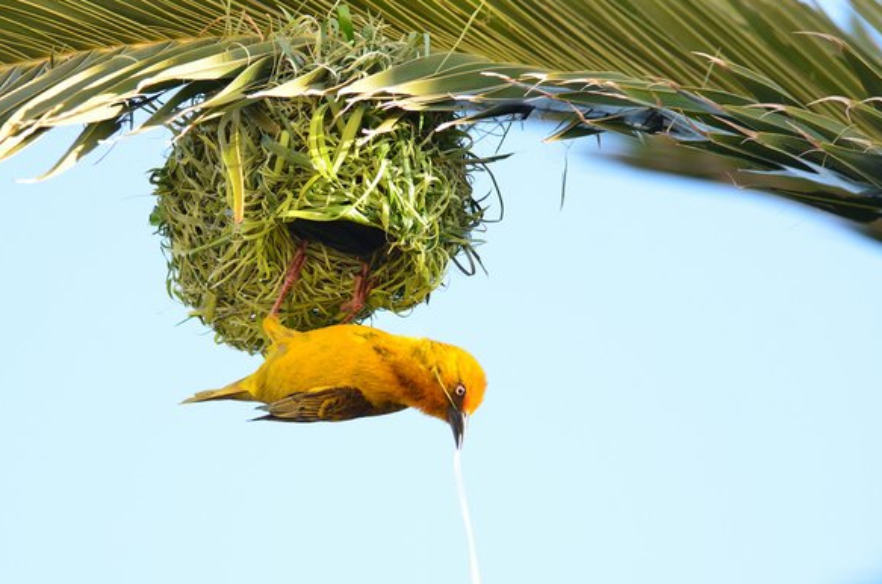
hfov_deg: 5.5
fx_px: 9241
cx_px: 363
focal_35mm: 378
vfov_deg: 3.6
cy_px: 340
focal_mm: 210
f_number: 5.3
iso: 400
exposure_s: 1/250
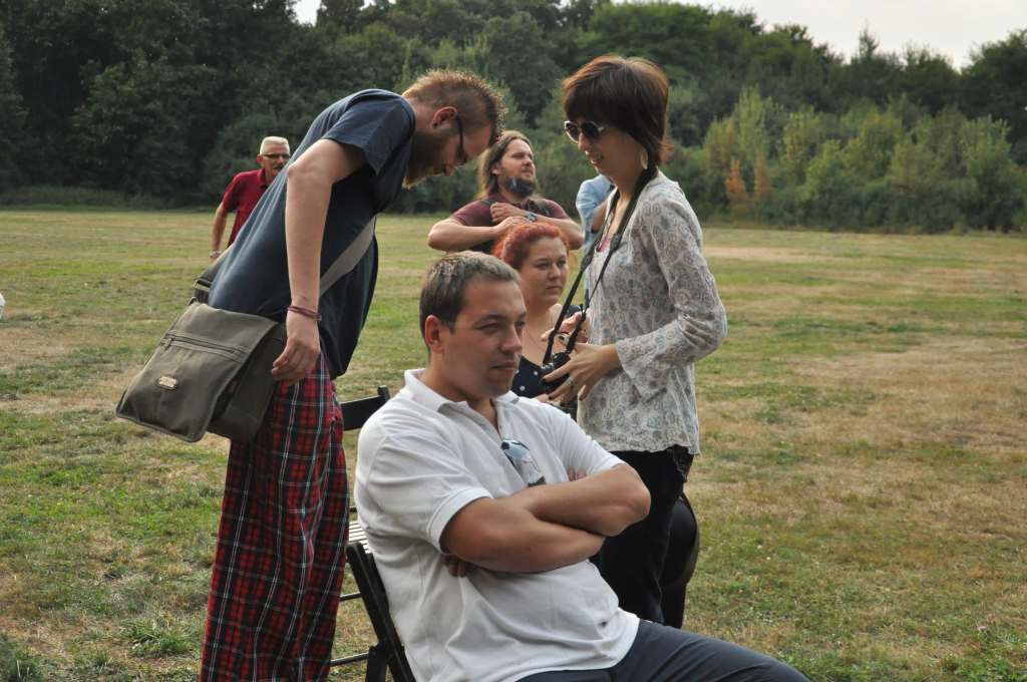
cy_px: 341
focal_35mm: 52
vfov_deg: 25.7
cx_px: 514
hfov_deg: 37.9
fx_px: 1496
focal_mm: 35
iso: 1250
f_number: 4.5
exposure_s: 1/4000
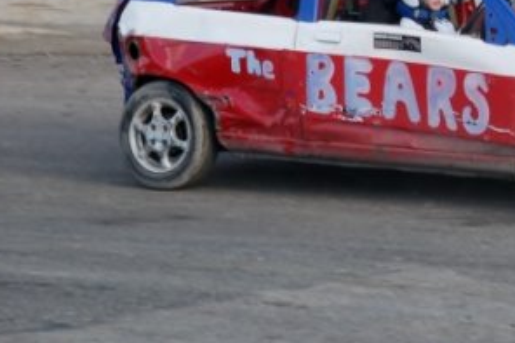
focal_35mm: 253
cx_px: 480
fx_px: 3617
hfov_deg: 8.1
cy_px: -19
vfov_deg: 5.4
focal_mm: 78
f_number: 5.6
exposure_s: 1/500
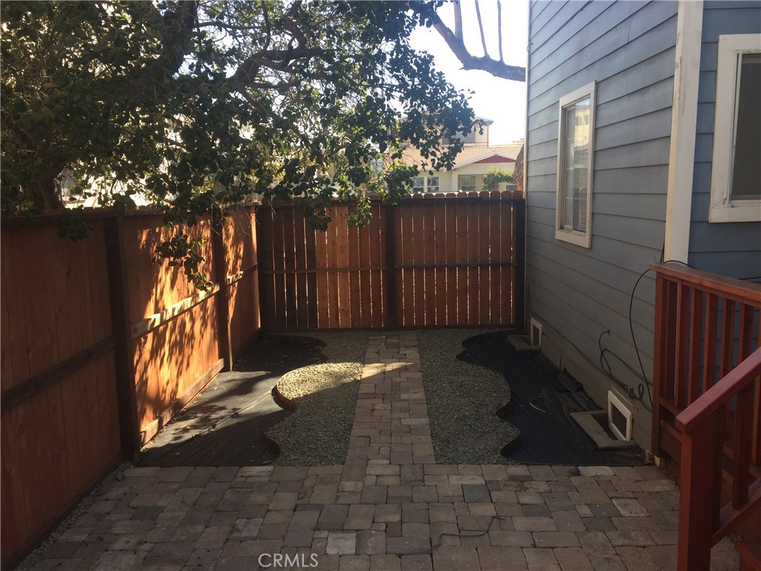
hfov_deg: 61.7
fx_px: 638
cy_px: 286
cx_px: 380
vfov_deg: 48.2
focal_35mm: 29
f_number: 2.2
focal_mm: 4.15
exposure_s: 1/293
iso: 32
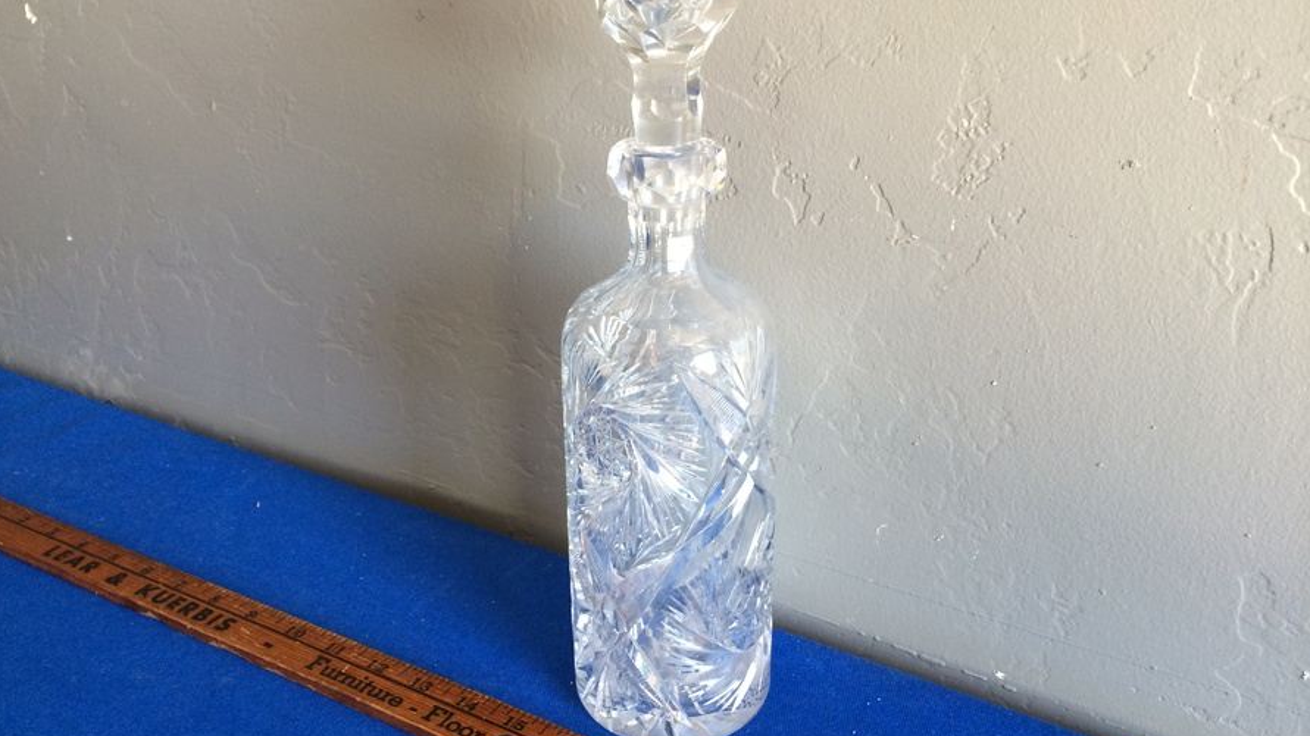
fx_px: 1146
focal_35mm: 33
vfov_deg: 35.6
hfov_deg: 59.5
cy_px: 331
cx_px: 654
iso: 80
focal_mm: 4.12
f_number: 2.2
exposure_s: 1/30
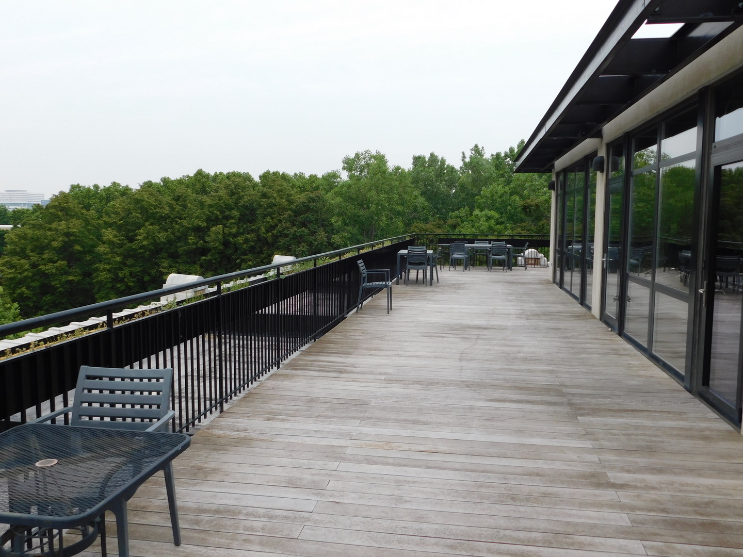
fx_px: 644
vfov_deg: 46.8
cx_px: 372
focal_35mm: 30
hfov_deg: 60.0
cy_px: 278
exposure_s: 1/1000
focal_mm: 5.3
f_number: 3.2
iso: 125
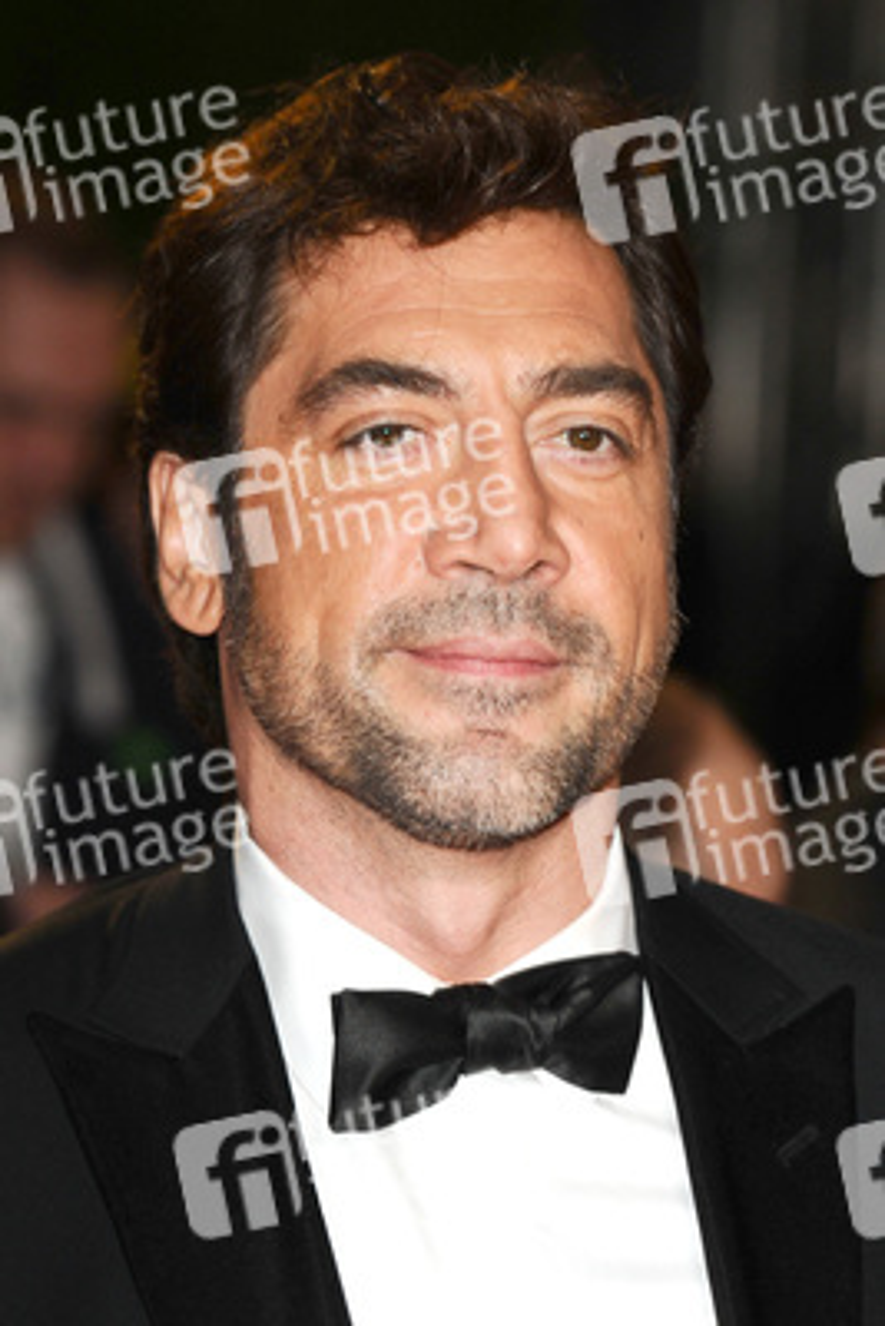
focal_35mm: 202
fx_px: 7460
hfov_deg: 6.8
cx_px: 442
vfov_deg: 10.2
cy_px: 663
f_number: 4.5
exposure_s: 1/200
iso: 320
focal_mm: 135
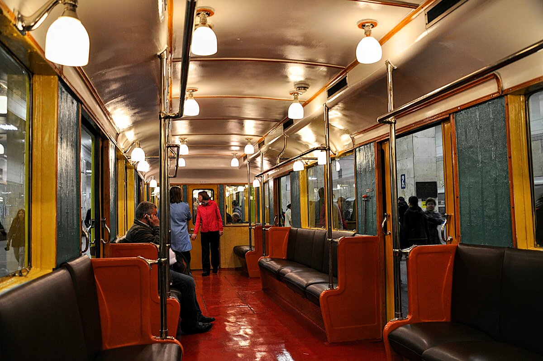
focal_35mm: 31
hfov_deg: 60.3
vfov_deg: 42.3
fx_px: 467
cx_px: 272
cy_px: 180
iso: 400
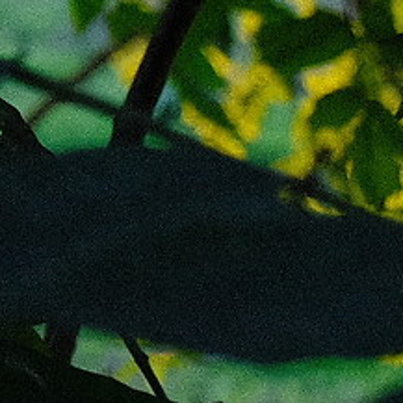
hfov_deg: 3.5
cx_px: -1781
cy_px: -417
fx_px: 5835
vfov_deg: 3.9
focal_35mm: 443
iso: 200
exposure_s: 1/60
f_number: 4.5
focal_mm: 31.5
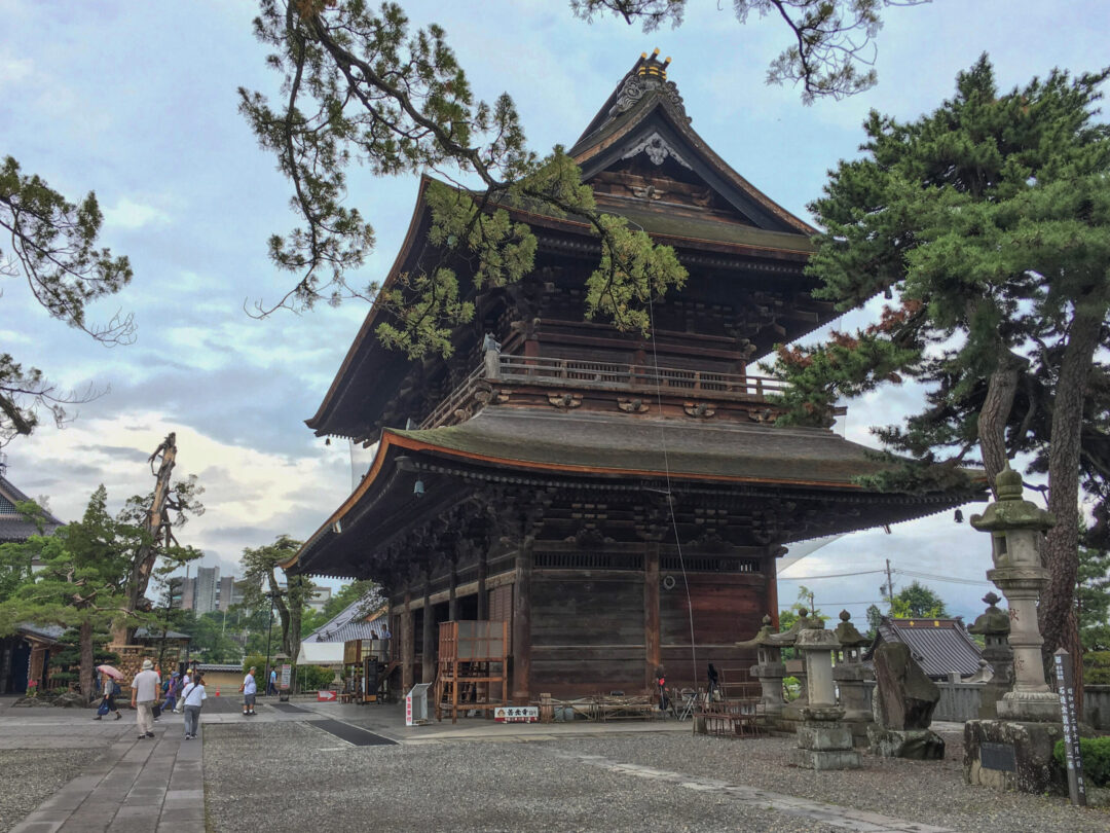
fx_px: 930
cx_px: 555
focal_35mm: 29
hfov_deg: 61.7
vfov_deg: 48.2
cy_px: 416
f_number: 2.2
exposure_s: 1/334
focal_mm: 4.15
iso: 25
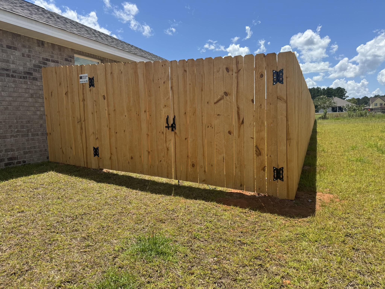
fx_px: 267
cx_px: 192
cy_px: 144
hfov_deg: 71.6
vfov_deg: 56.8
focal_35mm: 24
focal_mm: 6.76
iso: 80
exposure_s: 1/3802
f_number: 1.78
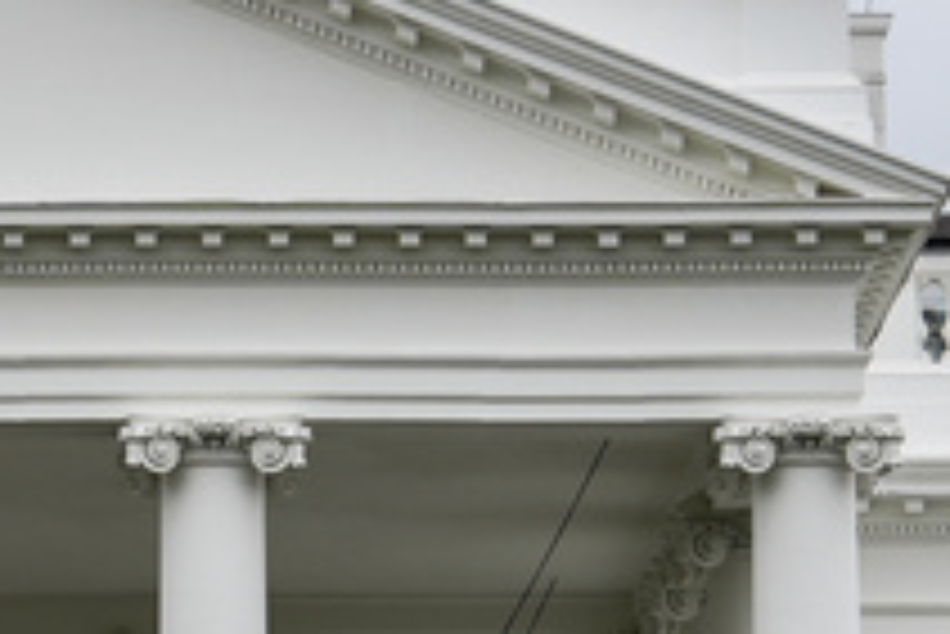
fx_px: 8978
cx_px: -113
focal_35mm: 340
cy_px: 555
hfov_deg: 6.0
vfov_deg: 4.0
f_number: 4.5
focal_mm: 70
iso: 125
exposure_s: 1/500
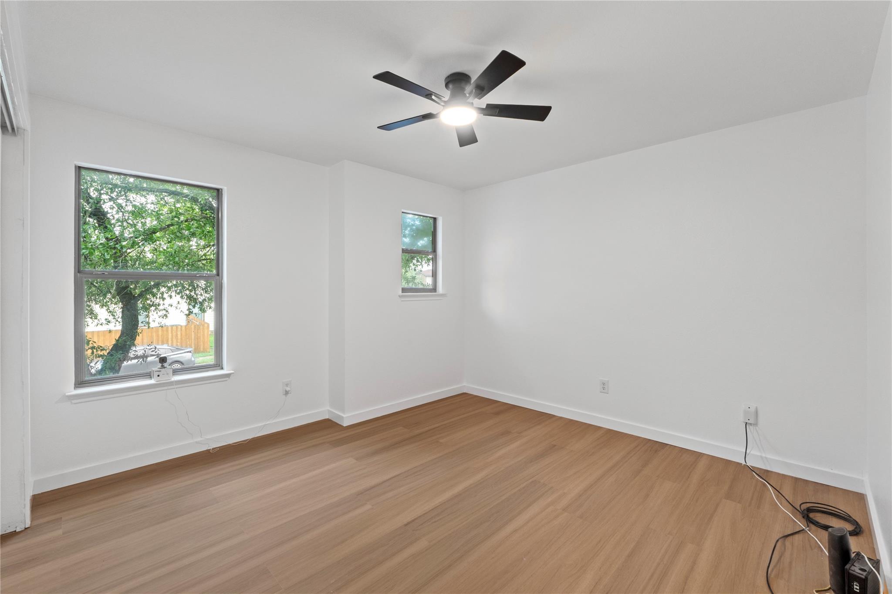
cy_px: 297
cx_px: 446
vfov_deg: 74.6
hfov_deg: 97.6
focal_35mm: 16
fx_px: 390
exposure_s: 3.2
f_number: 11
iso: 250
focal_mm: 10.5
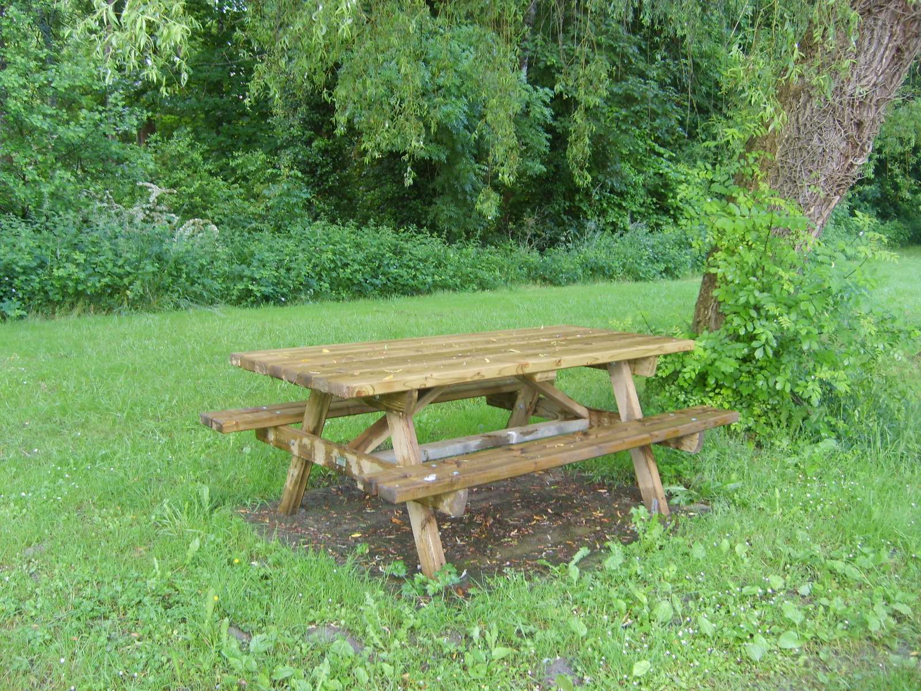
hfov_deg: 52.6
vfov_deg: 40.7
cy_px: 346
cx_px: 460
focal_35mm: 35
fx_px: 931
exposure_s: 1/30
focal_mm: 5.8
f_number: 2.8
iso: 82
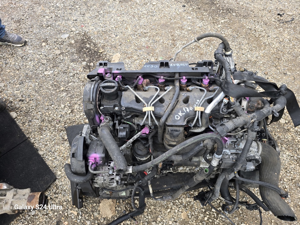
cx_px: 150
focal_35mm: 23
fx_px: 199
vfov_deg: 58.9
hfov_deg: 73.9
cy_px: 112
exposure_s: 1/180
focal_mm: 6.3
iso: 50
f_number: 1.7
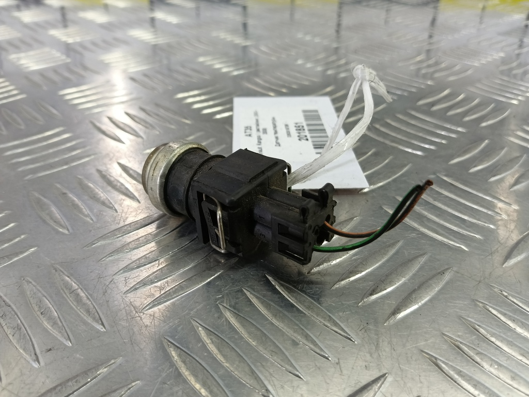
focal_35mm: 23
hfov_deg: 73.9
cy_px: 198
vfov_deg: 58.9
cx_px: 264
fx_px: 351
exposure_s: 1/50
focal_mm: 4.11
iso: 125
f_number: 1.6
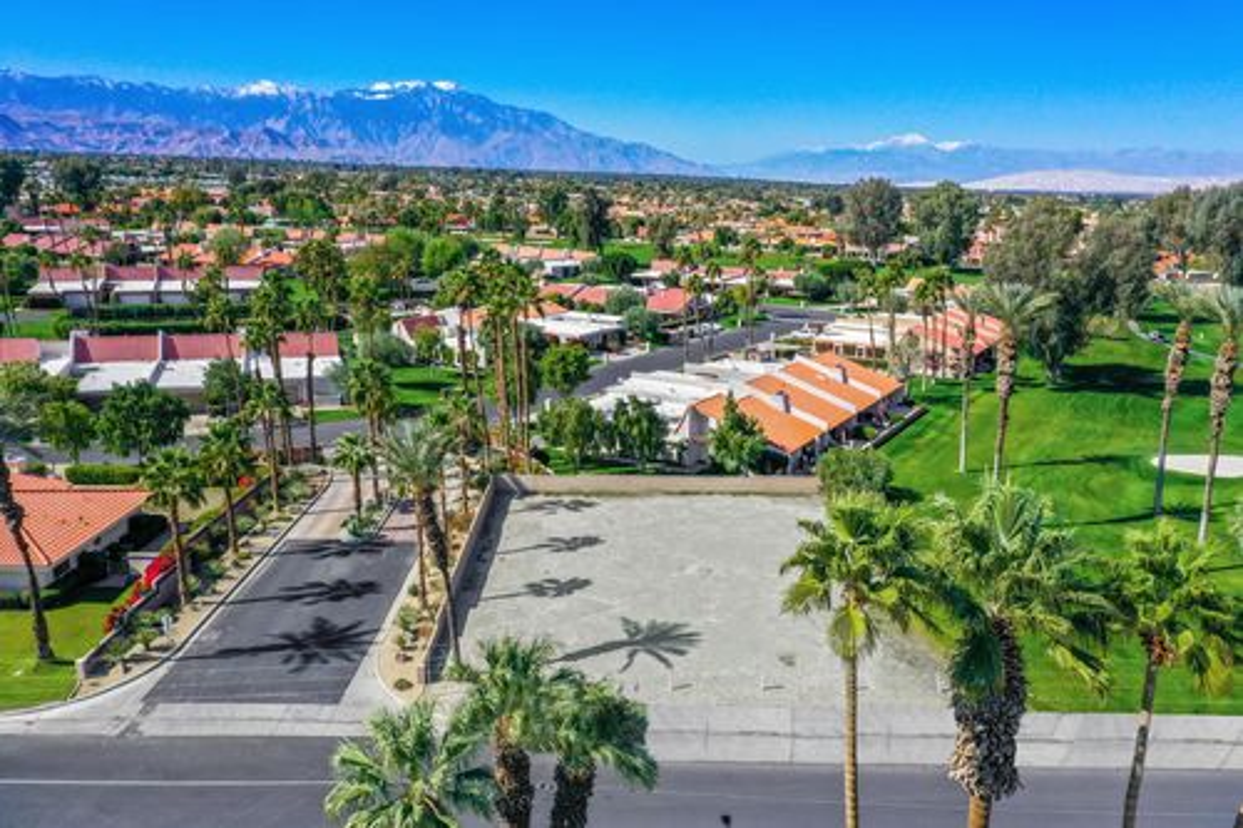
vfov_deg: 46.4
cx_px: 622
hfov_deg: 65.5
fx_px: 966
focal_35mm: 28
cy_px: 414
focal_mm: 10.26
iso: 100
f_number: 6.3
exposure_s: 1/500
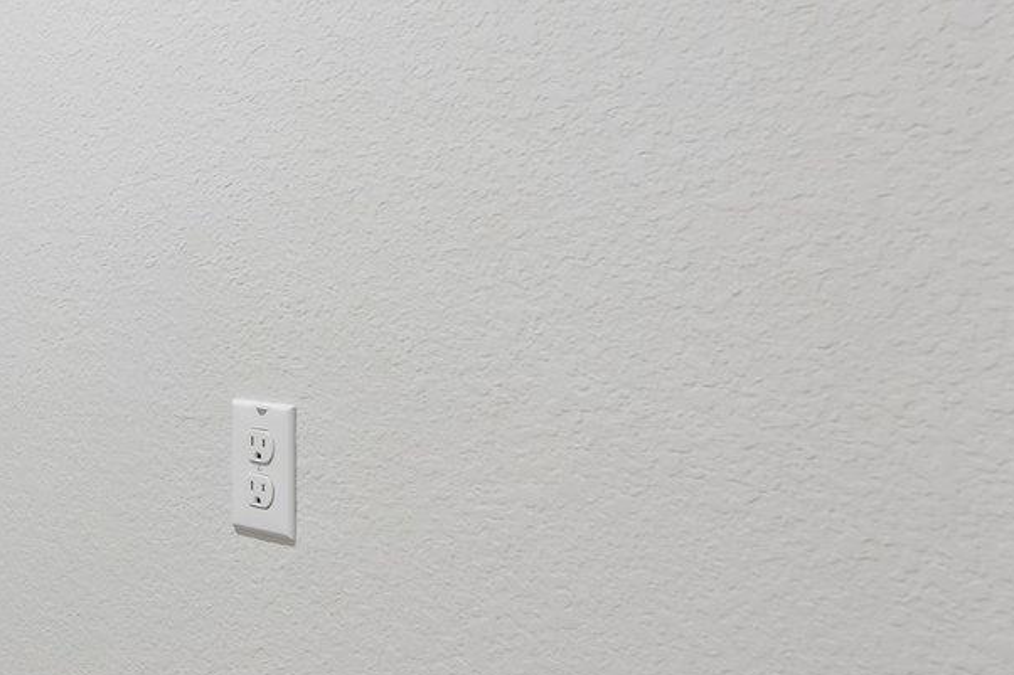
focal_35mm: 53
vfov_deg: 25.6
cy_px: 258
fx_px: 1484
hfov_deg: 29.3
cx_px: -352
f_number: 6.7
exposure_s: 1/15
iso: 320
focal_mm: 15.5
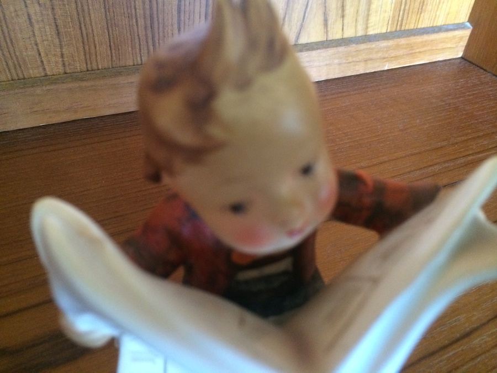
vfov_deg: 46.8
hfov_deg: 60.0
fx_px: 431
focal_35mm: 30
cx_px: 248
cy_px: 186
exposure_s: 1/15
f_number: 2.2
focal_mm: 4.12
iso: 400
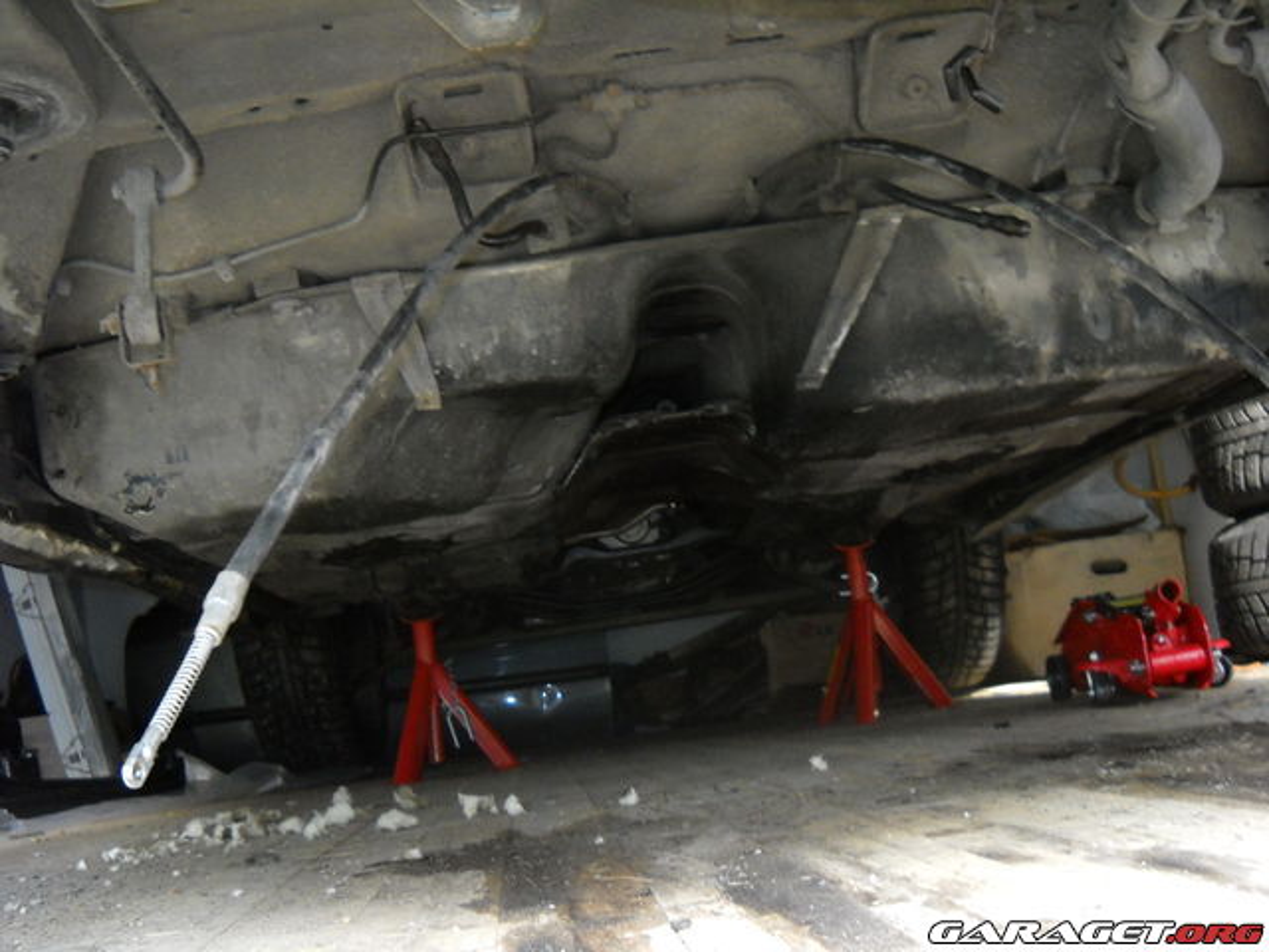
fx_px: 1503
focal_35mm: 41
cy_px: 476
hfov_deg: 45.8
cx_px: 634
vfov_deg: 35.1
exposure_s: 1/45
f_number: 3.1
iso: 400
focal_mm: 6.72
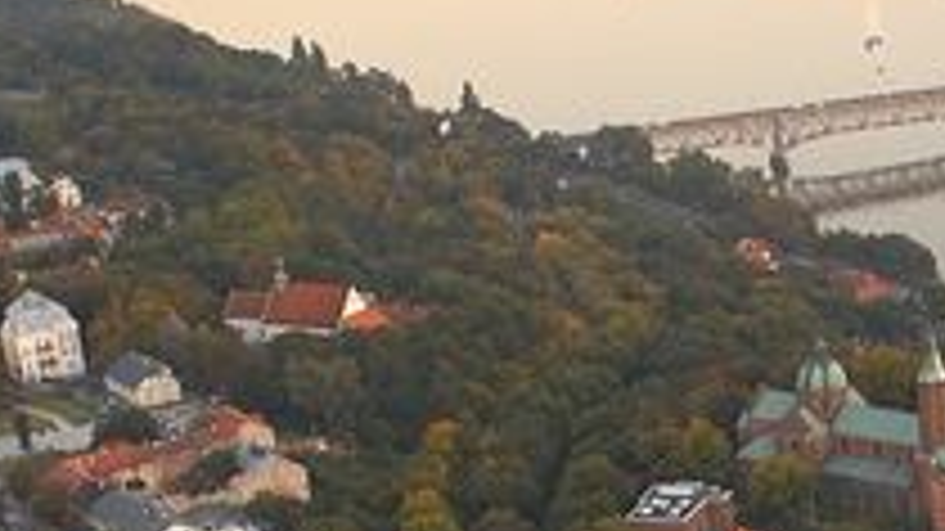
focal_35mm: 90
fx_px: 2255
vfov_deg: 12.9
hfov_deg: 22.7
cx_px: 956
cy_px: 706
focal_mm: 20
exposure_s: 1/160
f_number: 3.5
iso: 640
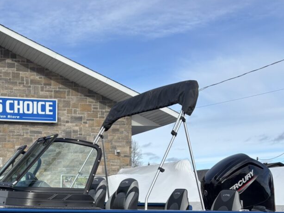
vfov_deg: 23.4
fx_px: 500
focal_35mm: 61
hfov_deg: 30.3
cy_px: 193
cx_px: 30
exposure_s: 1/2062
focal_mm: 5.96
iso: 50
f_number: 1.6
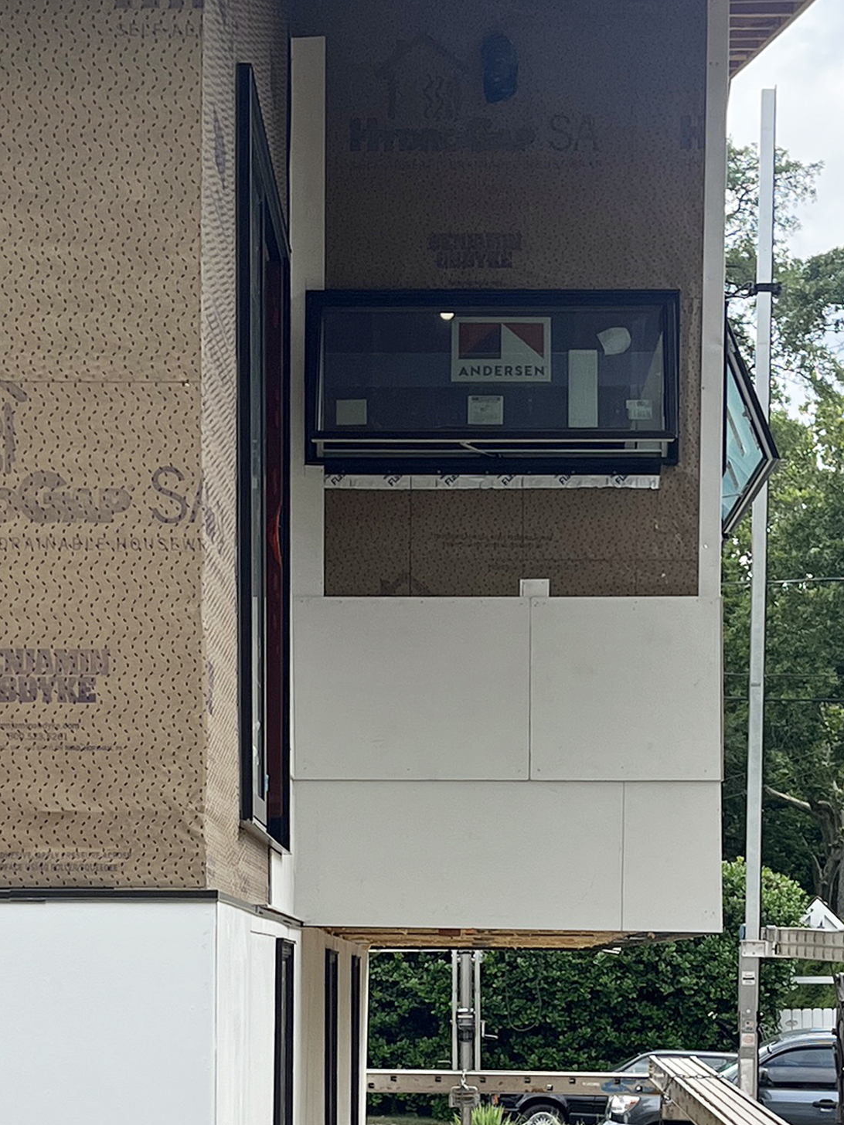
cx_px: 203
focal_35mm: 72
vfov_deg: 26.7
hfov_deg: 20.3
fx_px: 2341
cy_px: 848
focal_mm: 5.1
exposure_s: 1/2632
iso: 50
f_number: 1.6
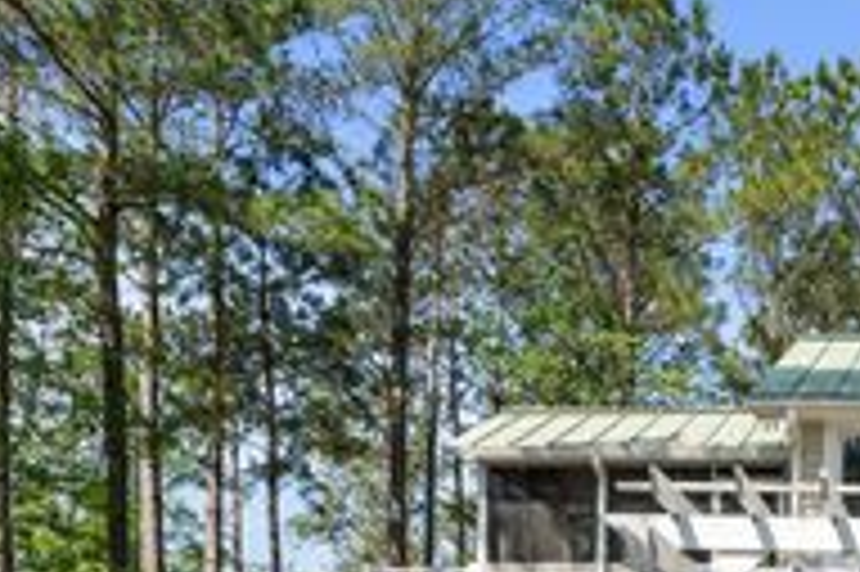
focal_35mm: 55
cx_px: 964
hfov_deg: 31.8
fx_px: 1313
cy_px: 723
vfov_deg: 22.3
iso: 100
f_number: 10
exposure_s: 1/80
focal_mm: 21
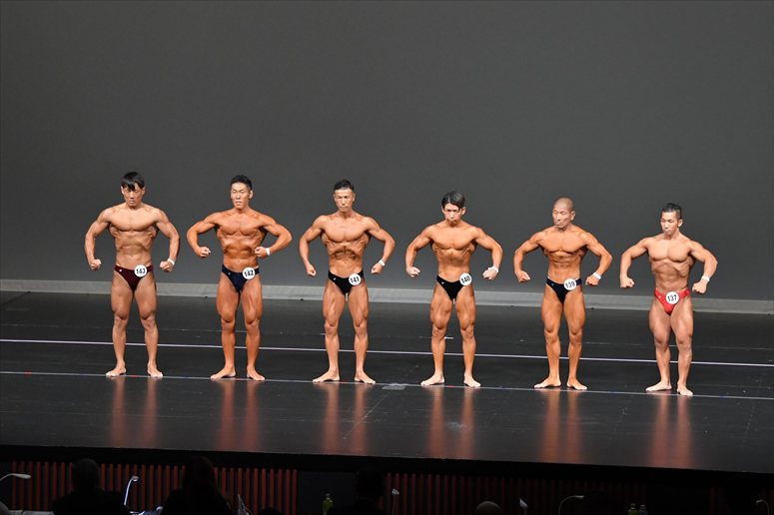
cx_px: 387
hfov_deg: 13.1
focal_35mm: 157
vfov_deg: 8.7
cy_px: 258
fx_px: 3374
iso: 4000
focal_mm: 105
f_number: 5.6
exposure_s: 1/400
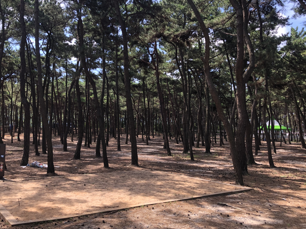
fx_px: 309
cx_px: 138
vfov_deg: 40.7
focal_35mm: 35
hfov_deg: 52.5
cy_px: 113
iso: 20
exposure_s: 1/225
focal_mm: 3.99
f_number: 1.8
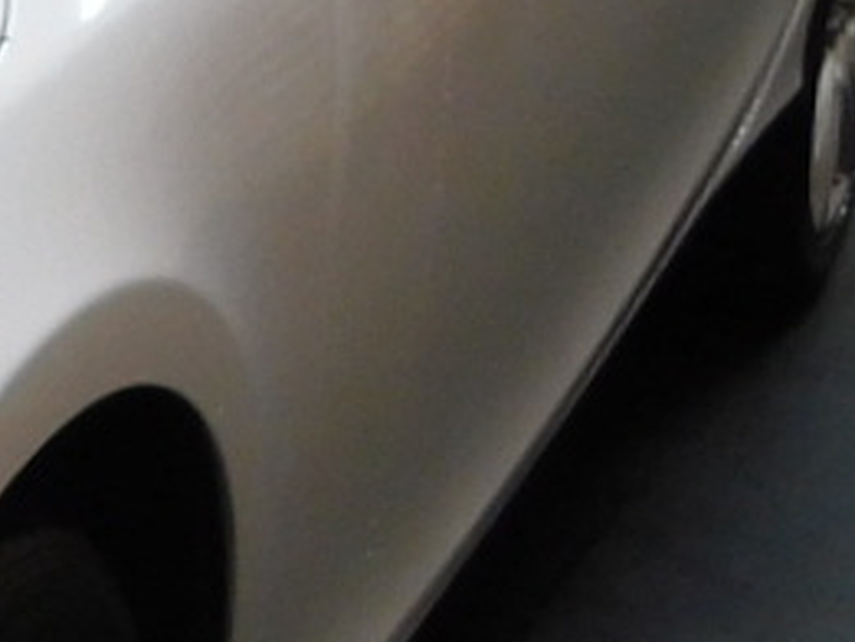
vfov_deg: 10.0
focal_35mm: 147
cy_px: 586
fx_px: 3633
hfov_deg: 11.2
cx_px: -1206
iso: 160
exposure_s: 1/30
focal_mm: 4.1
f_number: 3
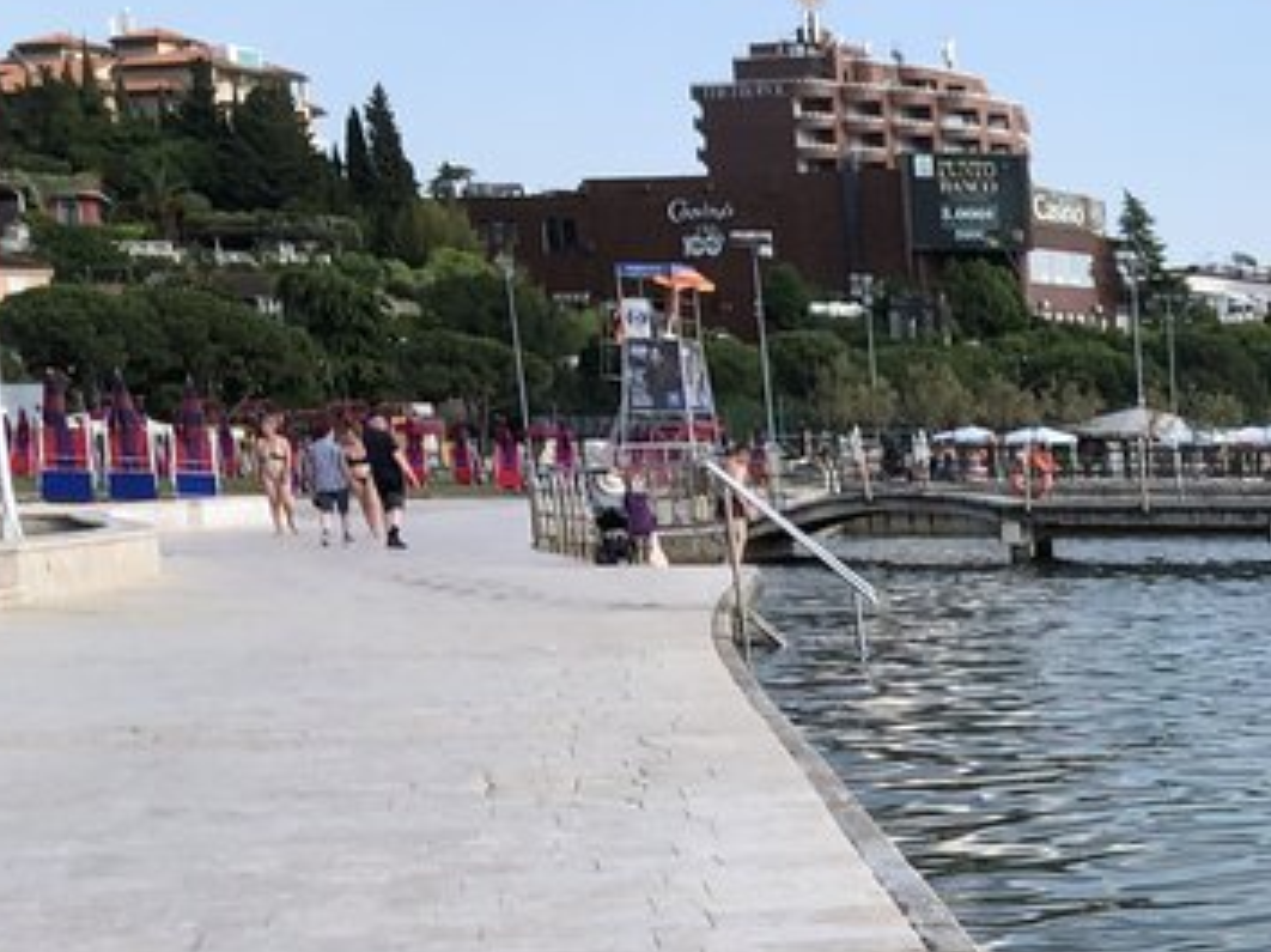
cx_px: 1792
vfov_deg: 16.9
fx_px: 2972
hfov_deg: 21.1
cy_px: 1329
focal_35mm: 81
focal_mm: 4
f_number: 1.8
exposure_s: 1/1104
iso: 20
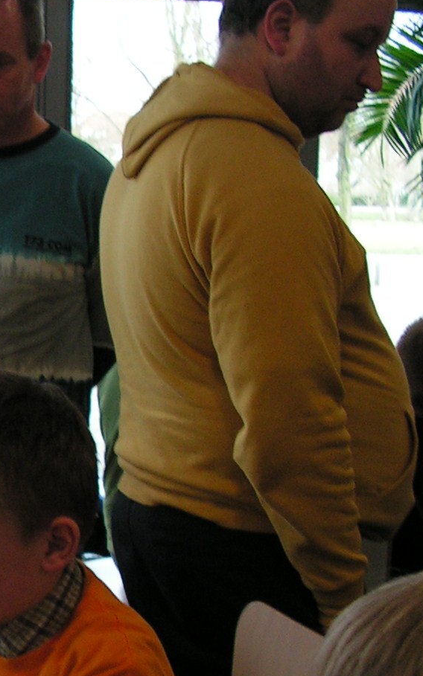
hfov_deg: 14.6
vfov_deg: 23.8
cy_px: 502
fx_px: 1587
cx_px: -121
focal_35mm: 86
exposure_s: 1/40
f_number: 3.2
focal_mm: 6
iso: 100
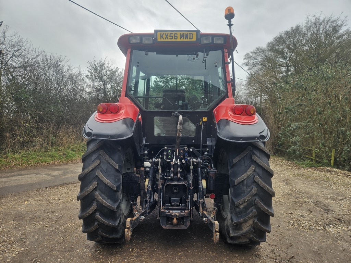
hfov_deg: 73.9
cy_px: 132
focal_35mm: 23
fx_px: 233
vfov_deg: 58.9
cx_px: 176
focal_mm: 5.4
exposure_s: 1/100
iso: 25
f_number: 1.8
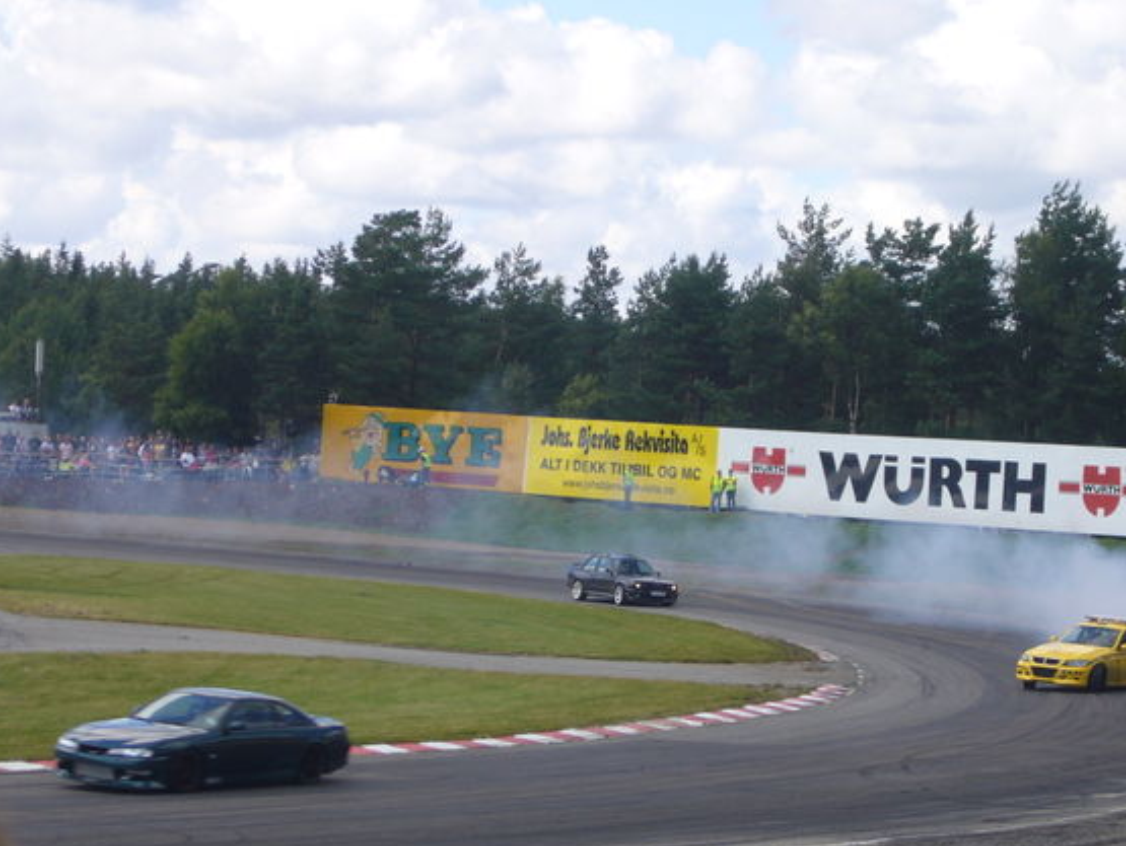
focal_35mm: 121
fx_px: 3938
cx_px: 641
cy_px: 436
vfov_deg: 12.3
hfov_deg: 16.3
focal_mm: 17.4
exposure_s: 1/250
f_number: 5
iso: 80
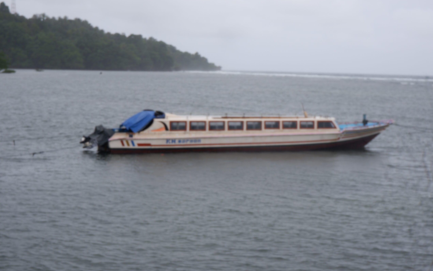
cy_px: 128
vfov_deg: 18.6
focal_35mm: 70
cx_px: 218
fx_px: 826
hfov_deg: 29.4
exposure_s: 1/60
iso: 200
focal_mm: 45
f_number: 16
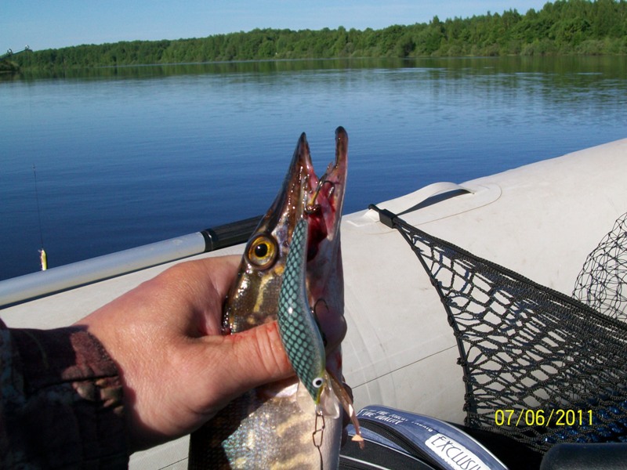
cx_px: 314
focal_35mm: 45
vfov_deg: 32.2
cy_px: 235
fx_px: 815
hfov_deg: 42.1
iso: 64
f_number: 5.3
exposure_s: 1/500
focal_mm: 7.6
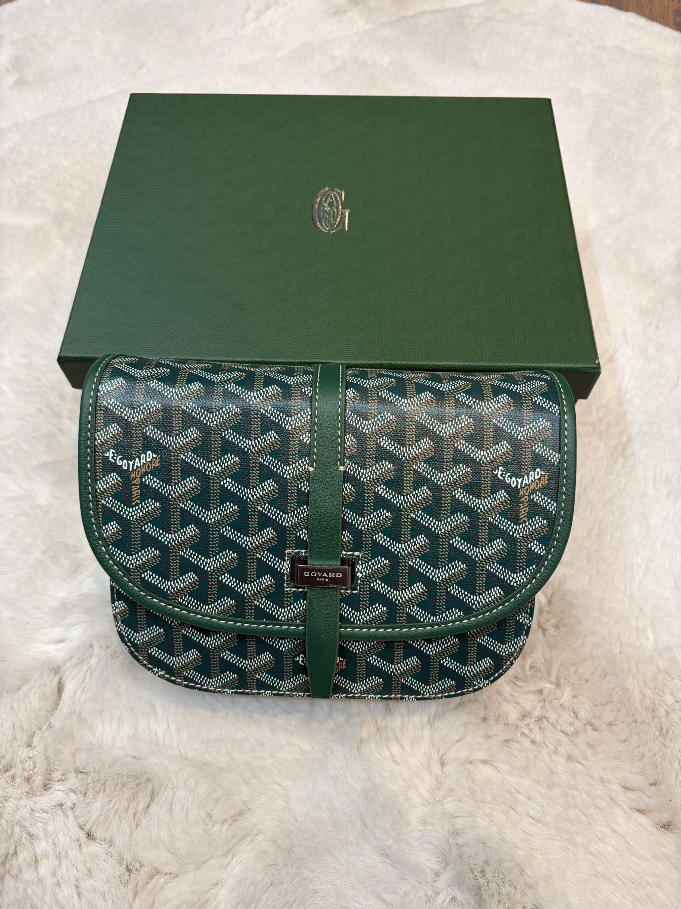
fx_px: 682
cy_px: 454
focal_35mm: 26
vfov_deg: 67.3
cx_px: 340
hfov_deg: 53.1
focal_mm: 5.96
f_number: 1.6
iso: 80
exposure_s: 1/50
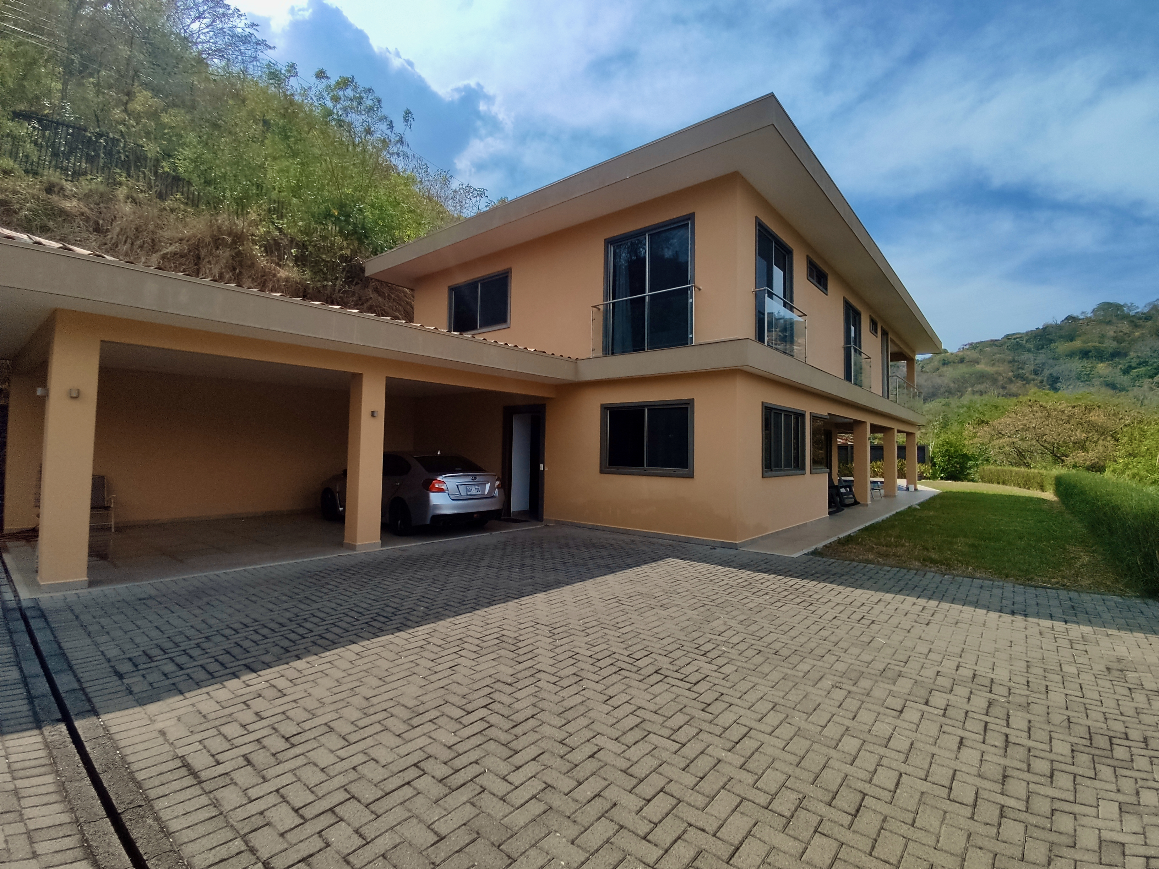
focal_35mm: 15
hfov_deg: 98.2
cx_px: 580
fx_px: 502
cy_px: 434
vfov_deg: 81.7
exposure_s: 1/2406
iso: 50
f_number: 2.2
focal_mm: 1.6
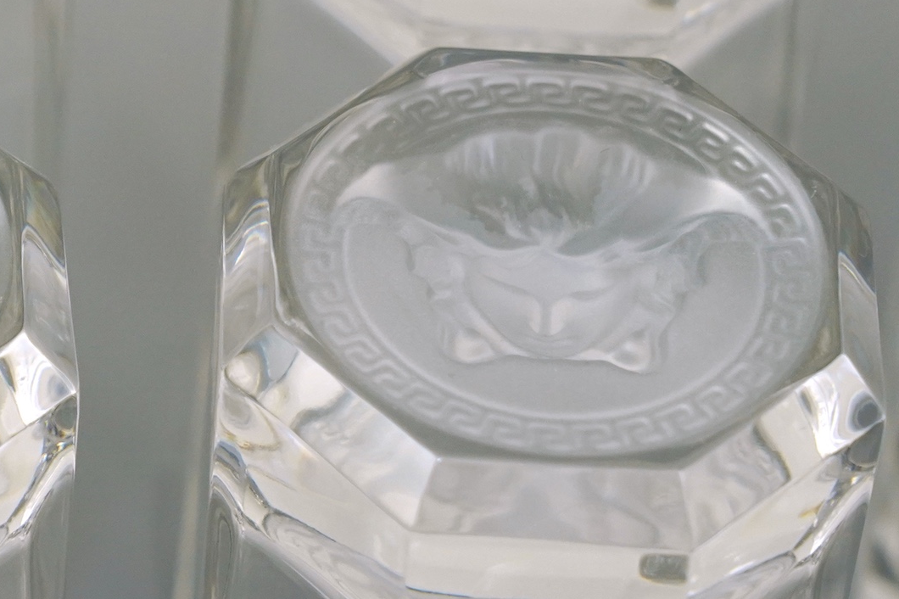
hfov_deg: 8.7
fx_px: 5816
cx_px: -244
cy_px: 114
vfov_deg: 5.9
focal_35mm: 233
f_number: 8
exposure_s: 1/125
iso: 1250
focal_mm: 90
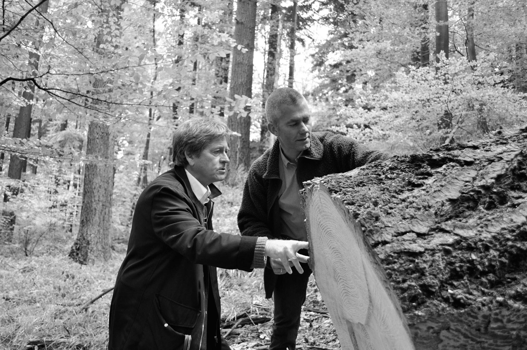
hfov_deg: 53.2
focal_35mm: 36
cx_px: 264
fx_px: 526
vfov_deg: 36.8
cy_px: 175
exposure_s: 1/100
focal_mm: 24
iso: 400
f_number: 4.5
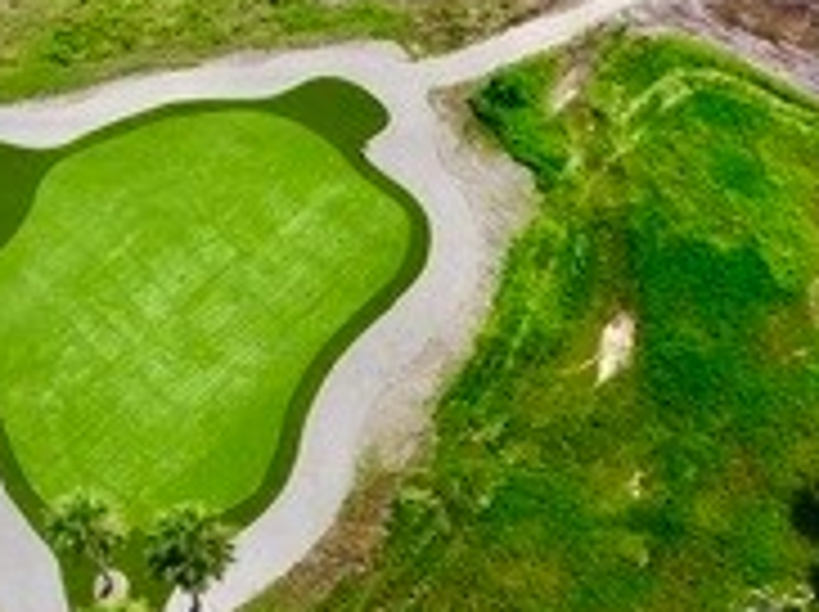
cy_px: 472
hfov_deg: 43.0
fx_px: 1040
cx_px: 374
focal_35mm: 44
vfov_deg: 32.1
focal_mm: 3.61
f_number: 2.8
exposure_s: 1/1464
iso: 100
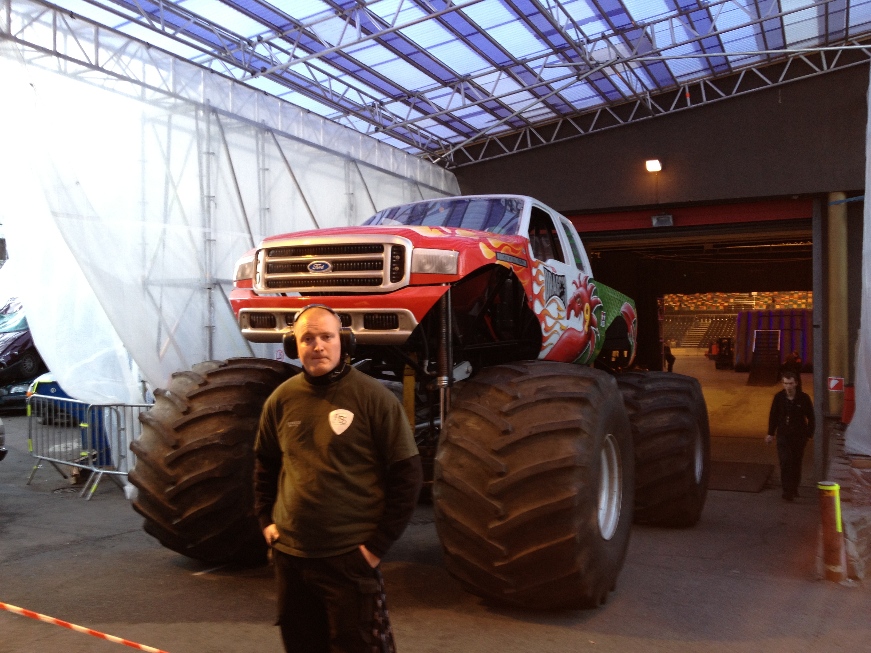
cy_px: 326
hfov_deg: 52.6
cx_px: 436
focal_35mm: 35
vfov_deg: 40.7
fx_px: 881
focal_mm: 4.28
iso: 80
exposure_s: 1/24
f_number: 2.4
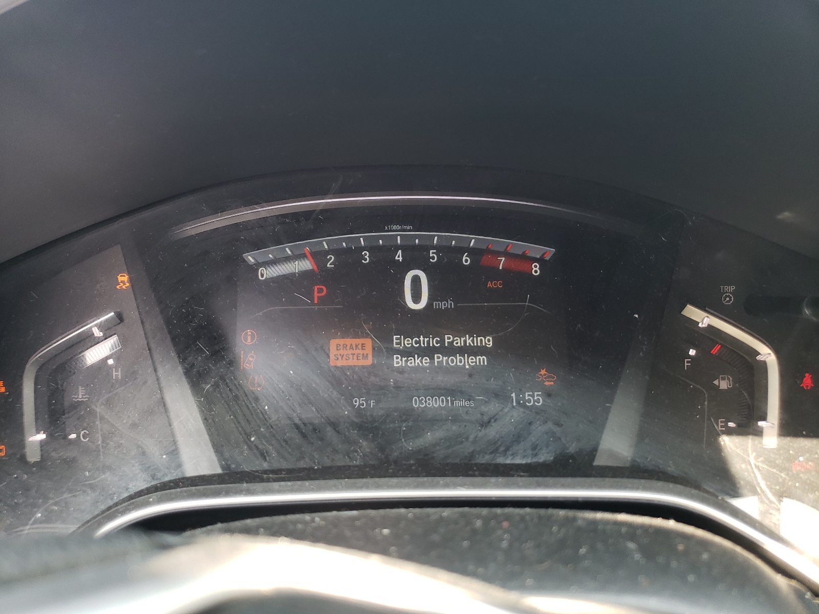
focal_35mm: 26
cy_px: 307
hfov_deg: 67.3
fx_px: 615
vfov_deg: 53.1
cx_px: 410
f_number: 1.5
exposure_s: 1/120
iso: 72
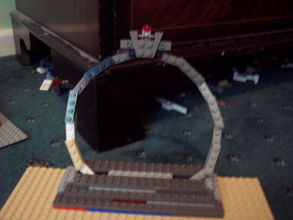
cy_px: 110
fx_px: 330
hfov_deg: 47.9
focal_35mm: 39
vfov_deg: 36.8
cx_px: 146
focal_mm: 8
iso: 200
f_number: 3.4
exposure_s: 1/4
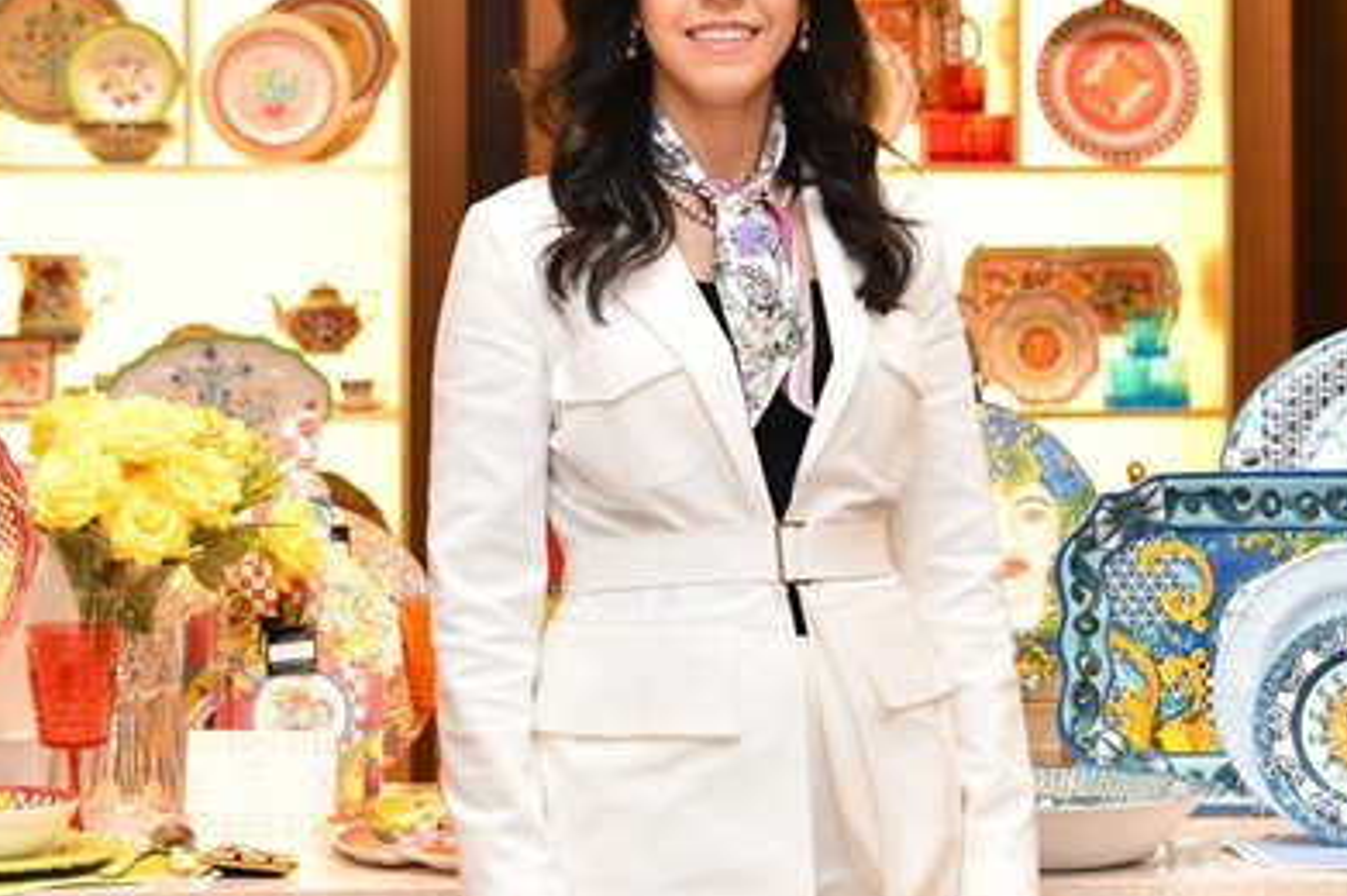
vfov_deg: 12.0
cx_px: 686
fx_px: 4262
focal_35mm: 114
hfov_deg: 18.0
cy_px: 262
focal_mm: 58
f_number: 5
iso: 1250
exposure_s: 1/200
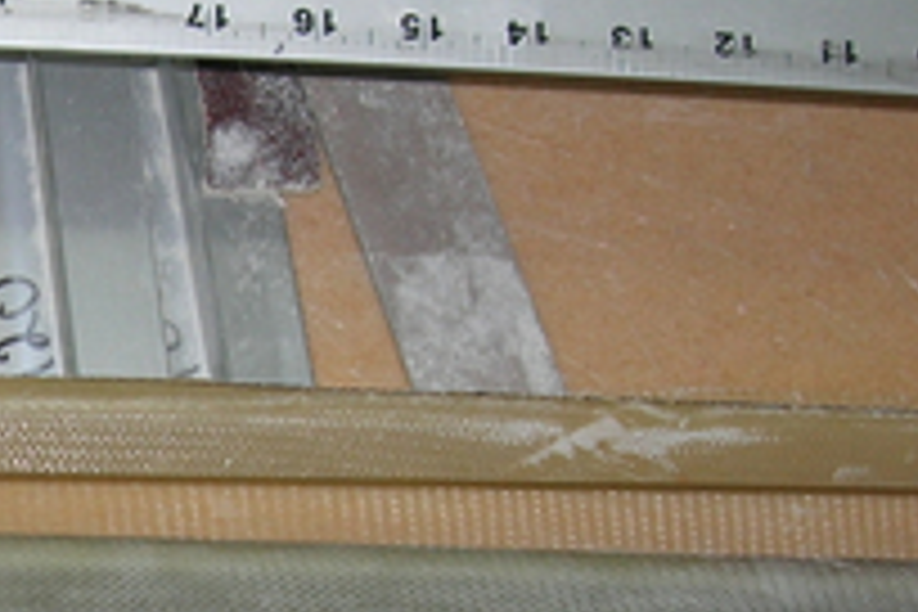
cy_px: 670
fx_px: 3162
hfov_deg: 16.0
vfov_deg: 10.9
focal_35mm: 124
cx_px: -126
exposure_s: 1/60.1
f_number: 2.8
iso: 64
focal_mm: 7.8
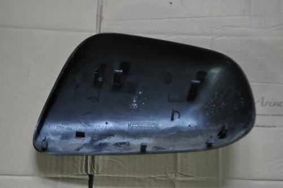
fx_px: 377
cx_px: 142
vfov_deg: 28.0
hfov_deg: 41.2
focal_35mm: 48
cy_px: 94
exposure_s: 1/15
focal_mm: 32
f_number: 4.8
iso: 1600
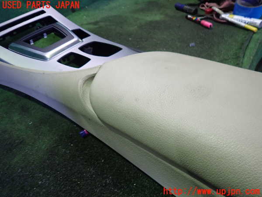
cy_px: 98
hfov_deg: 69.4
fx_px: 189
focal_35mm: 25
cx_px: 131
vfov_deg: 54.9
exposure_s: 1/80
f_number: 2
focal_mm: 4.5
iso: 640
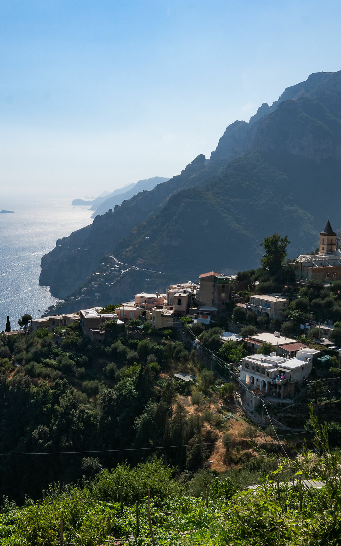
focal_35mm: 42
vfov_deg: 47.2
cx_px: 194
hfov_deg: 30.5
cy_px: 271
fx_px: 624
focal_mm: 18
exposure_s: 1/160
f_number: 16
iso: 100
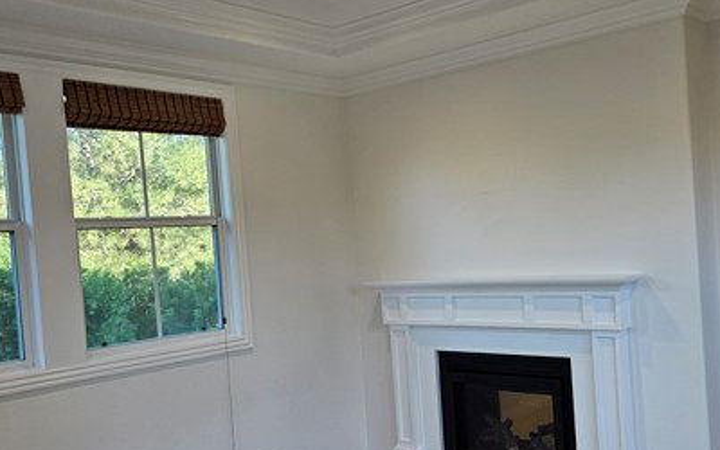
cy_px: 259
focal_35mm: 39
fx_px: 765
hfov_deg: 49.8
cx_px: 459
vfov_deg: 32.7
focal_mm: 5.4
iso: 64
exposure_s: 1/120
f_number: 1.8
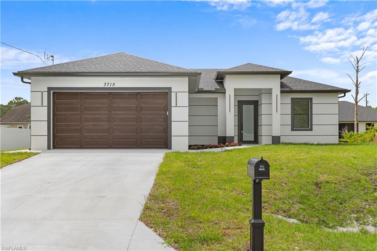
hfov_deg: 50.7
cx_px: 188
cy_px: 126
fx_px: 398
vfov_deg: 35.0
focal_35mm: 38
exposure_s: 1/50
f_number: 7.1
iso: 50
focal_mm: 38
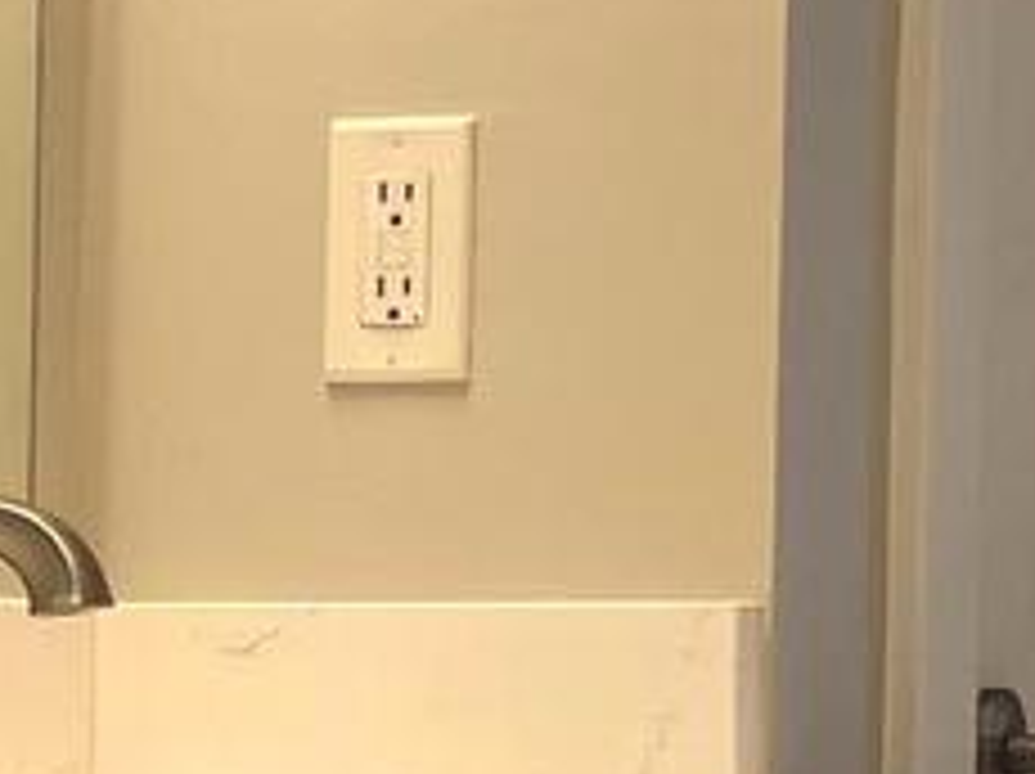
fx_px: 4869
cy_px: 526
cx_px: 315
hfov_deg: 12.1
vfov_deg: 9.1
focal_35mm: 163
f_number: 1.5
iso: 125
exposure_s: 1/120
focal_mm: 5.7
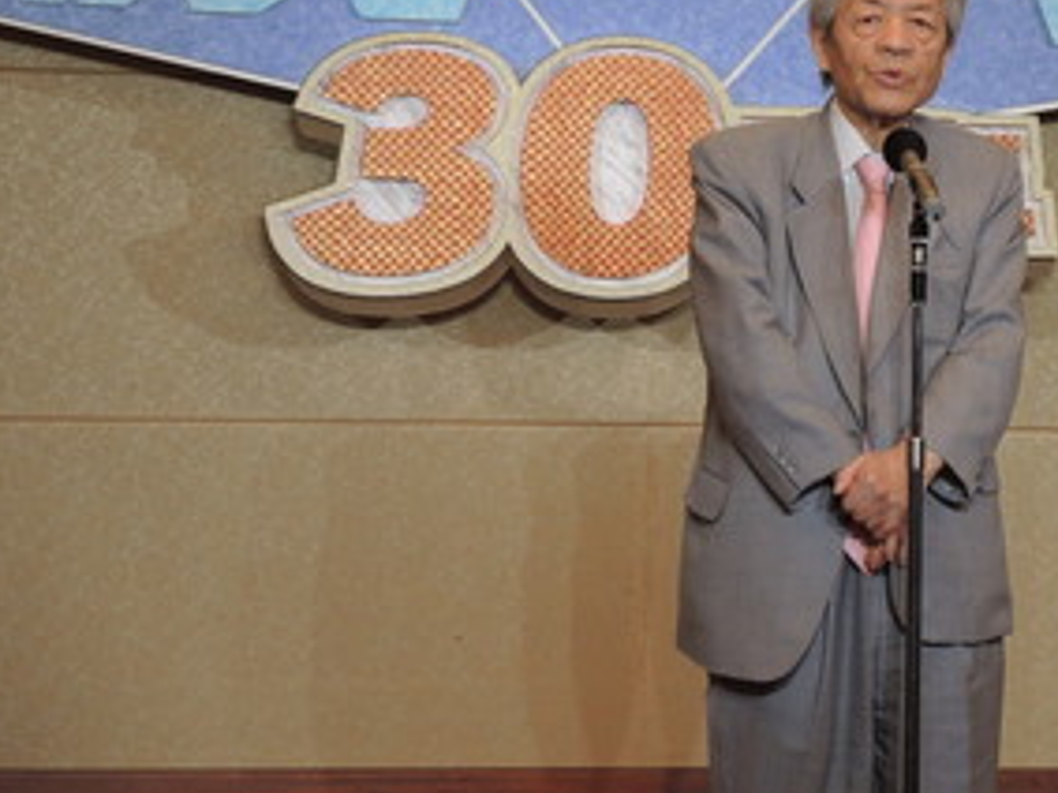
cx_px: 923
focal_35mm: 207
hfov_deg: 9.5
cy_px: 140
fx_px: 6324
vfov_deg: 7.2
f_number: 3.5
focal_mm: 25
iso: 400
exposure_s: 1/60
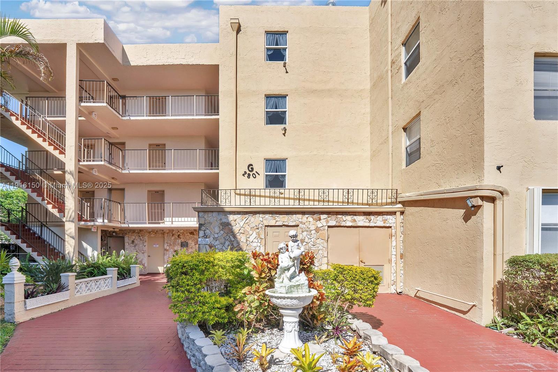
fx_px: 217
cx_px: 279
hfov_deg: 104.3
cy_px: 186
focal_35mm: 14
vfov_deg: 81.2
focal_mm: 14
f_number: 6.3
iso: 100
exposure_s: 1/400
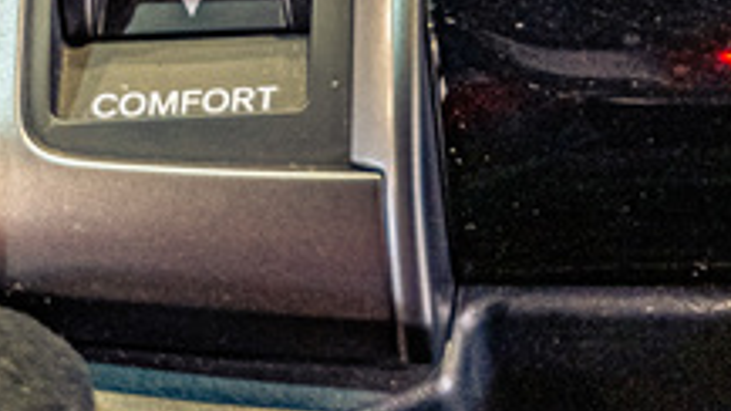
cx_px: 773
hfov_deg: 9.0
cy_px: -616
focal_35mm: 237
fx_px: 4593
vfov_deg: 5.0
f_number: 2.8
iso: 1600
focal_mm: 48
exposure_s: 1/125
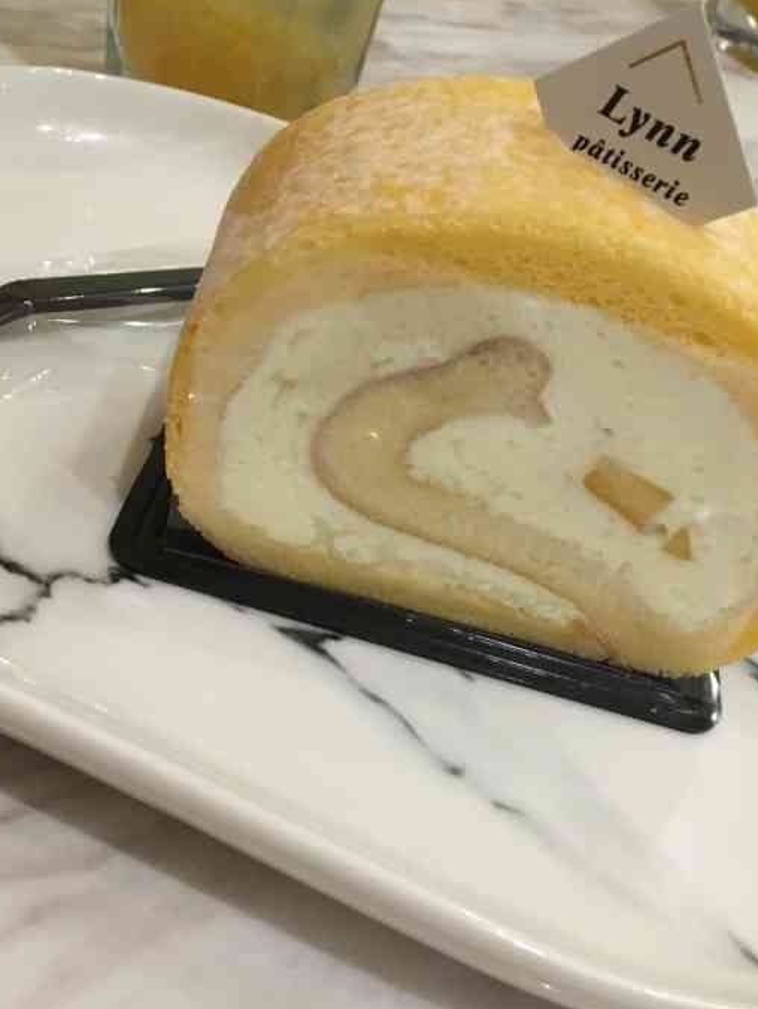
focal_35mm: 40
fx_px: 1166
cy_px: 468
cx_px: 439
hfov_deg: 35.9
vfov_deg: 46.7
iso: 200
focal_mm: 4.15
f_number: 2.2
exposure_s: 1/25
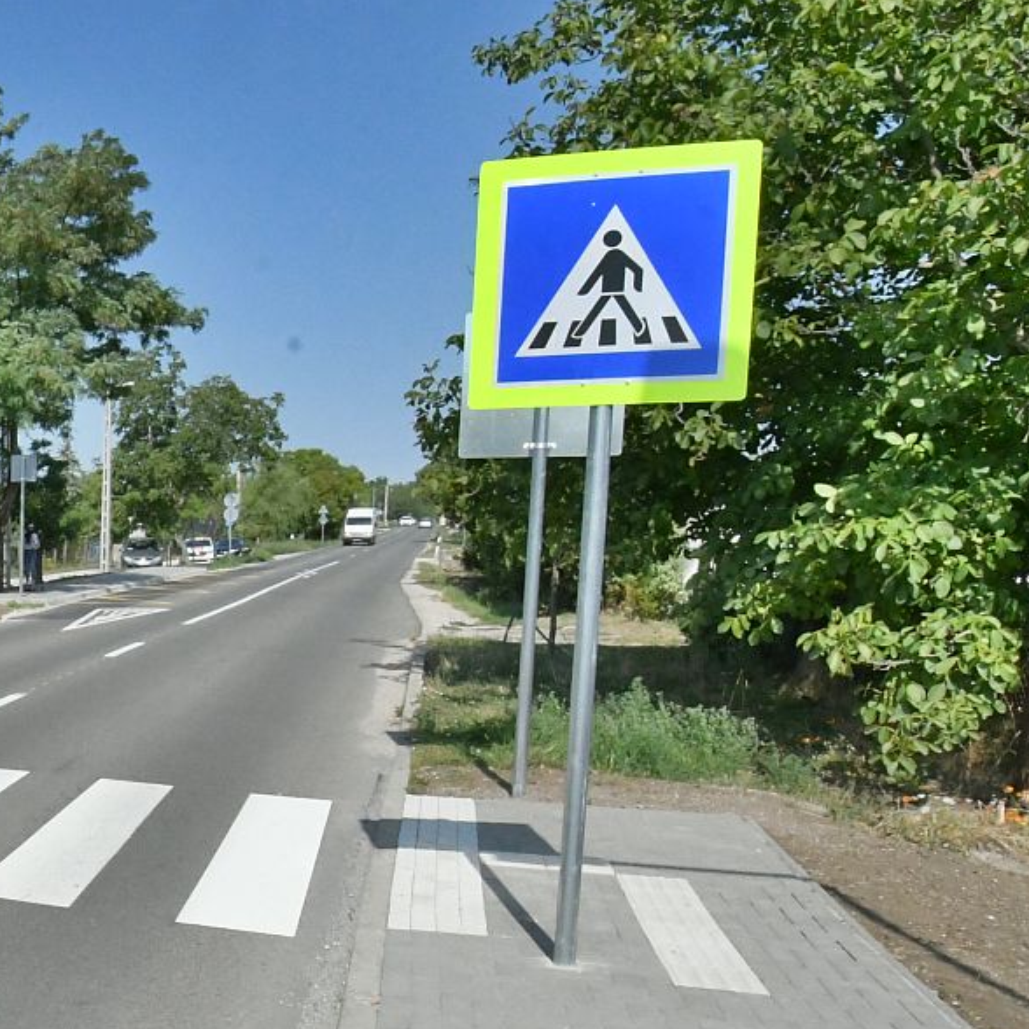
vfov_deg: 44.6
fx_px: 1244
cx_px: -133
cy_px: 640
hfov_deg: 36.9
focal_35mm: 37
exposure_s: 1/1600
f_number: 20
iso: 5000
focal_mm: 11
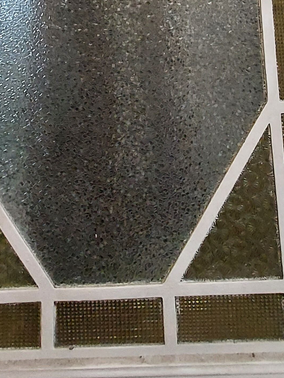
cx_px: 129
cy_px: 9
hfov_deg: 46.8
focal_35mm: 30
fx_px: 328
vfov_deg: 50.0
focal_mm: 1.42
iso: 400
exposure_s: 1/33
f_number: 2.2
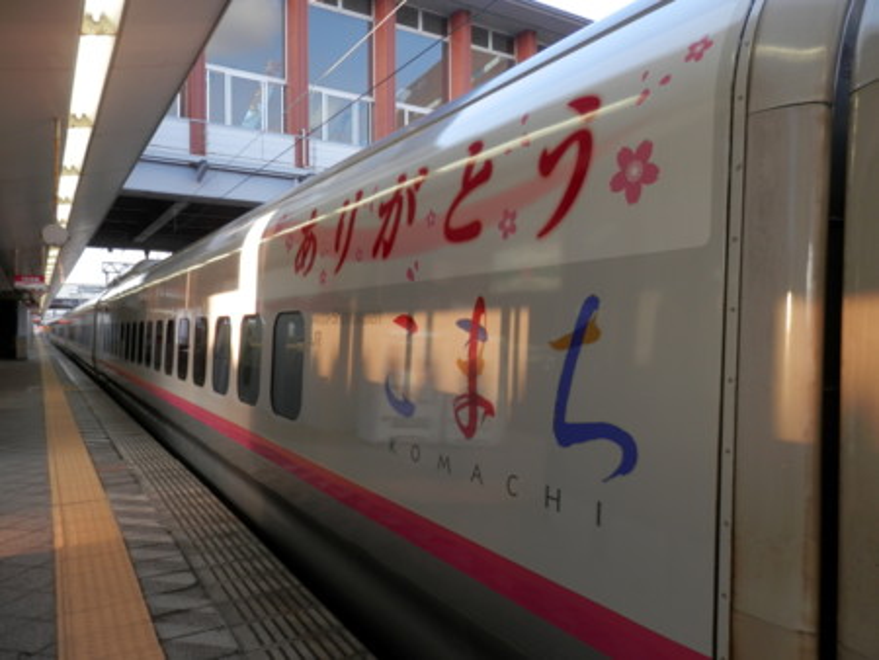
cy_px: 330
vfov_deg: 54.9
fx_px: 635
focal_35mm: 25
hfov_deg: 69.4
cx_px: 440
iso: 80
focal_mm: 4.5
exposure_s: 1/60
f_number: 3
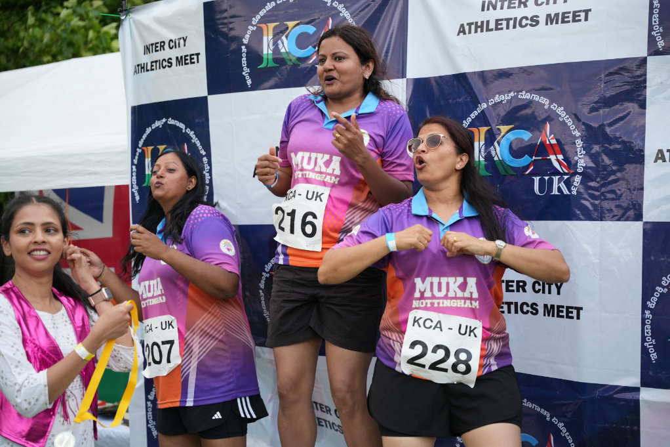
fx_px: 938
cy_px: 224
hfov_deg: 39.3
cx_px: 335
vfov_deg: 26.8
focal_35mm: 50
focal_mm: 50.4
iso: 250
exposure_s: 1/400
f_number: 2.8
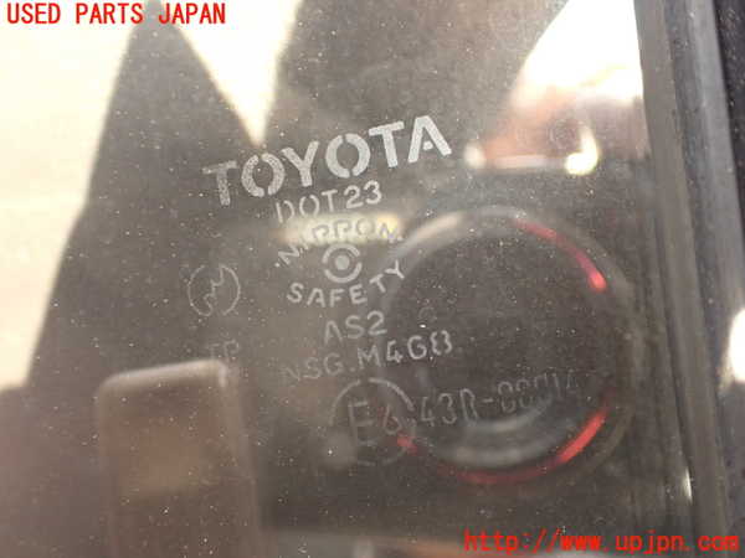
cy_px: 279
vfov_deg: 39.7
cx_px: 372
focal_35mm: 36
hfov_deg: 51.4
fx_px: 775
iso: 250
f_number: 2.5
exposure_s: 1/40
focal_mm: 6.37
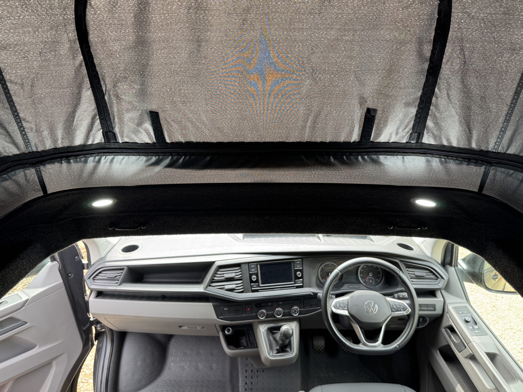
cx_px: 262
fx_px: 363
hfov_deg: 71.6
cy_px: 196
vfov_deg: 56.8
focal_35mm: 24
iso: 125
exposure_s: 1/121
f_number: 1.78
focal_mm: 6.76
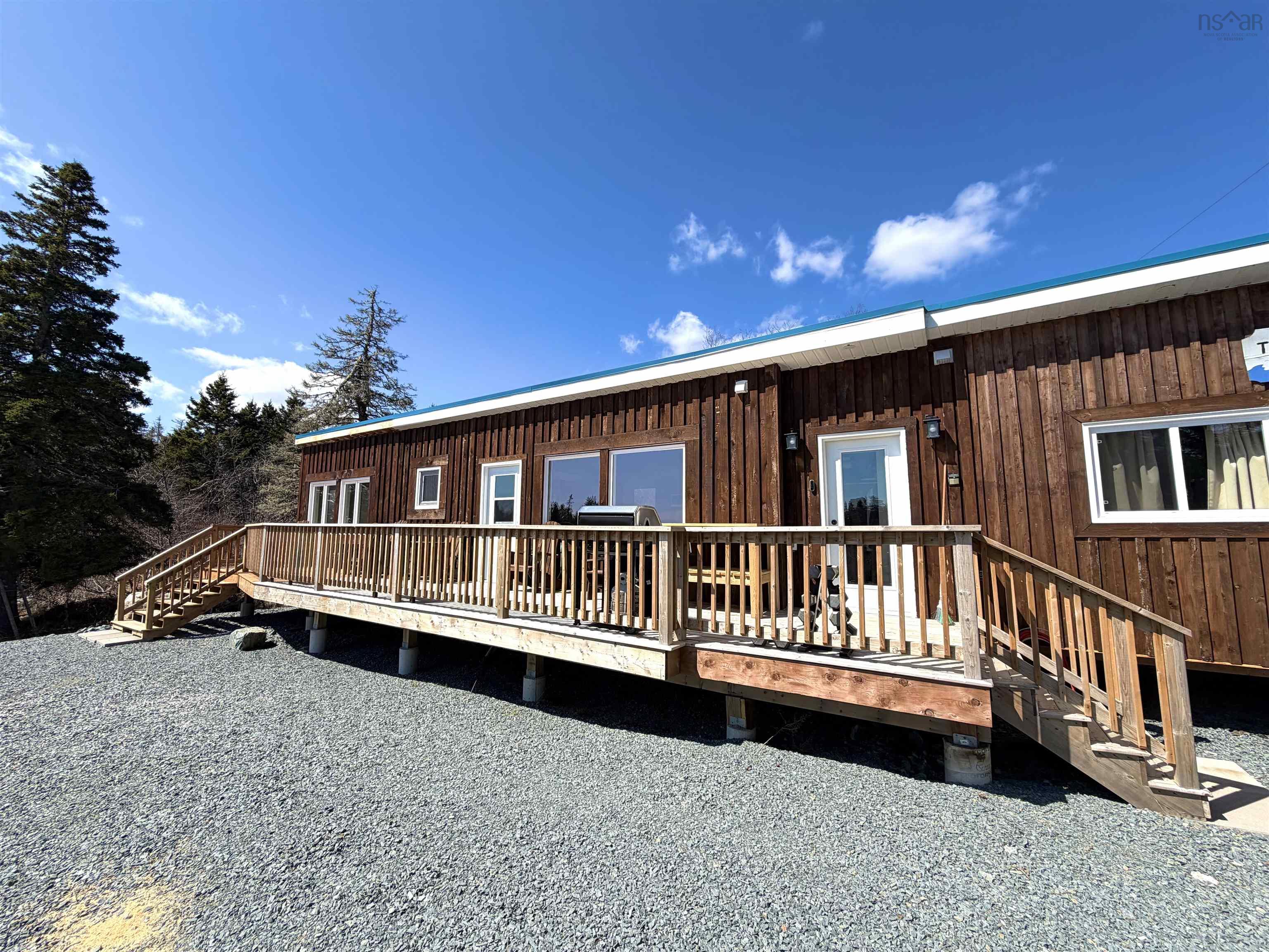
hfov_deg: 102.1
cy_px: 476
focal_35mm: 14
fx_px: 513
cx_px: 634
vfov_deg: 85.7
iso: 20
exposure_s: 1/901
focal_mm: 2.22
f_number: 2.2
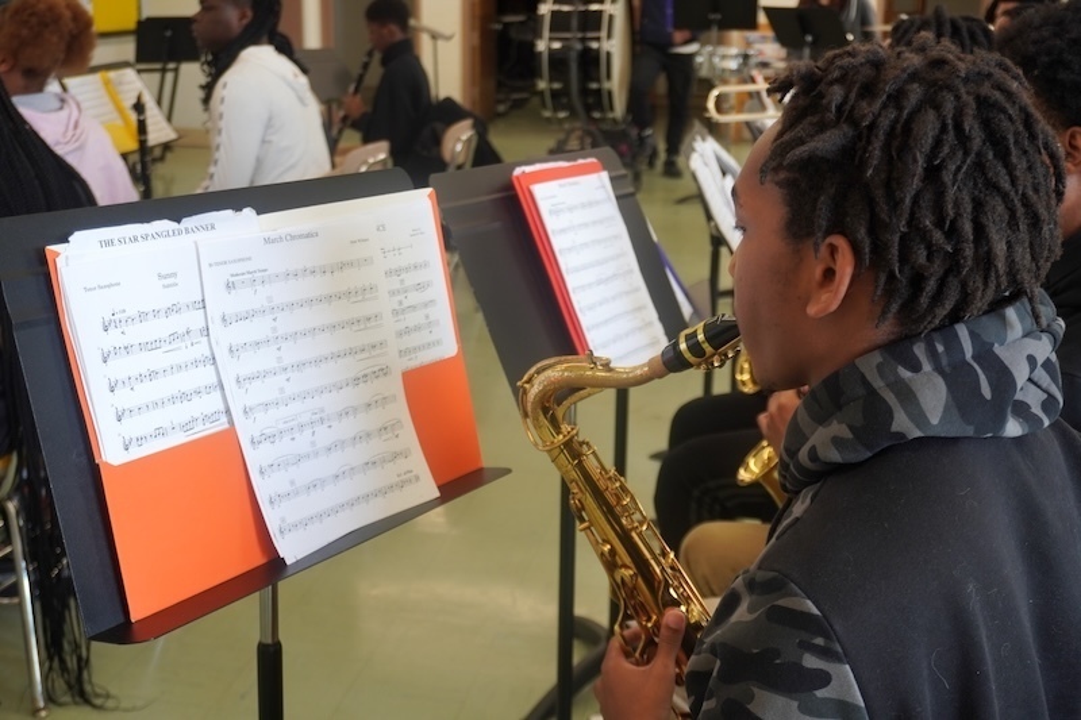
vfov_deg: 30.8
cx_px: 540
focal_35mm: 44
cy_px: 360
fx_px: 1306
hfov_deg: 45.0
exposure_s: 1/60
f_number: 4.5
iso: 200
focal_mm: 29
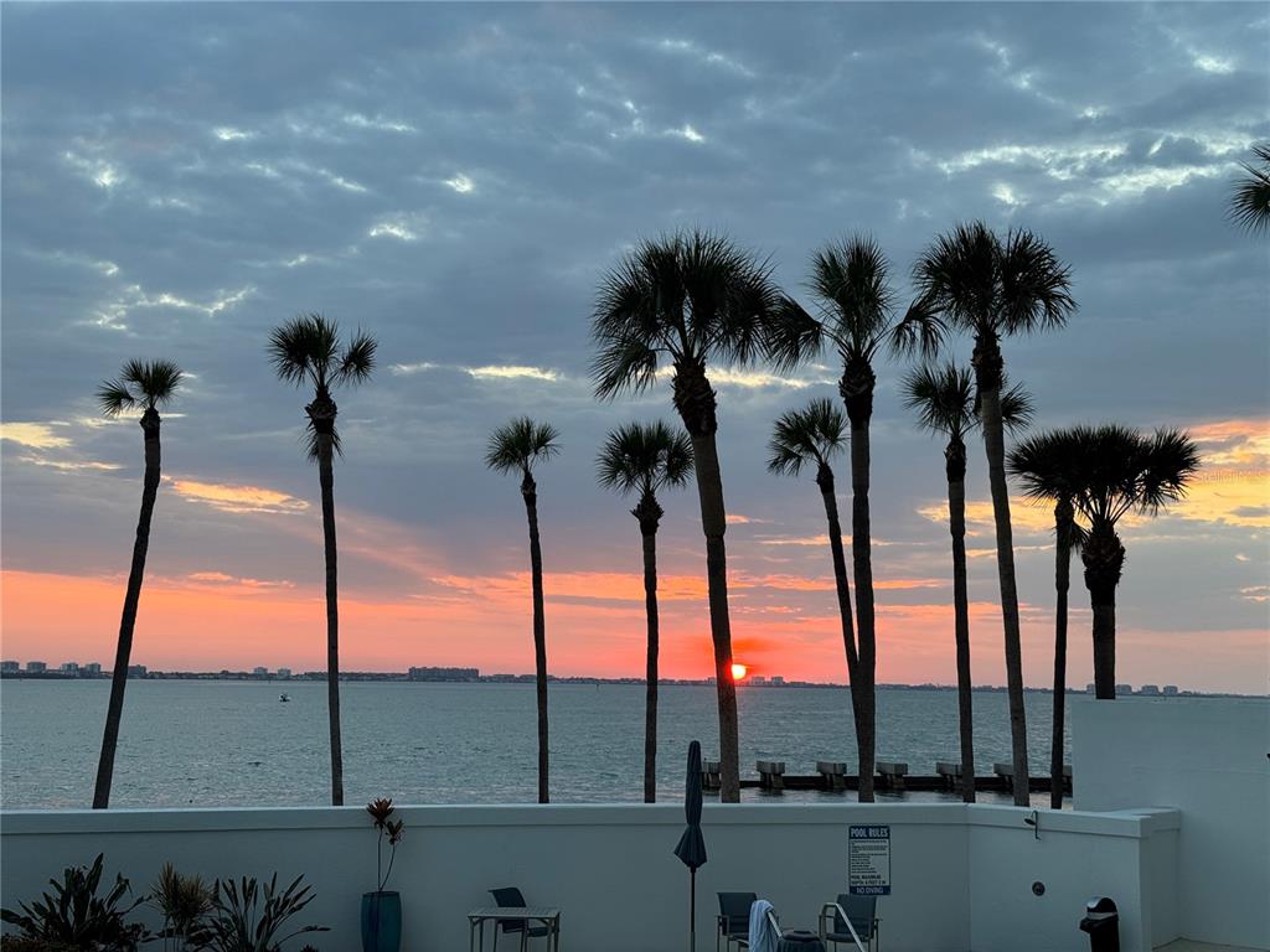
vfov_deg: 30.3
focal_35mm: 48
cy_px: 476
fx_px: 1761
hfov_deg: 39.7
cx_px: 635
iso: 50
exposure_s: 1/124
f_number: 1.78
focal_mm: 6.76
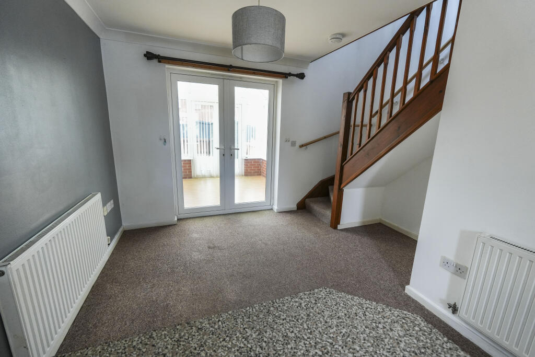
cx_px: 268
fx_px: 223
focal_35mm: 15
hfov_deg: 100.4
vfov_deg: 77.3
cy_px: 178
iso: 500
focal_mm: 10
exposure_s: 1/160
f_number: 4
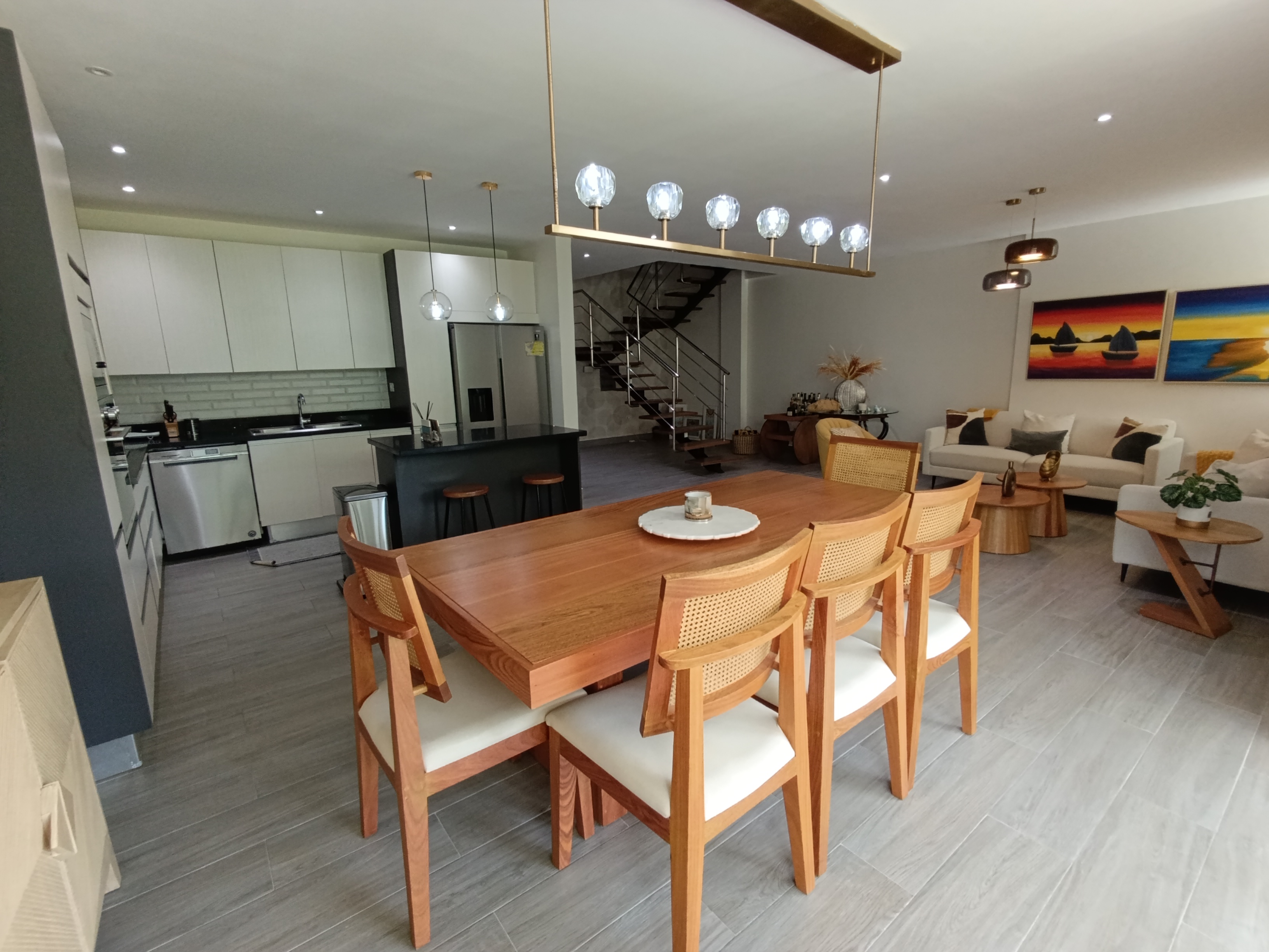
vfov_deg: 78.1
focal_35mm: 16
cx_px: 634
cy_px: 476
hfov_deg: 94.5
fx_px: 587
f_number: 2.2
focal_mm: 1.65
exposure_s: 1/50
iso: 160
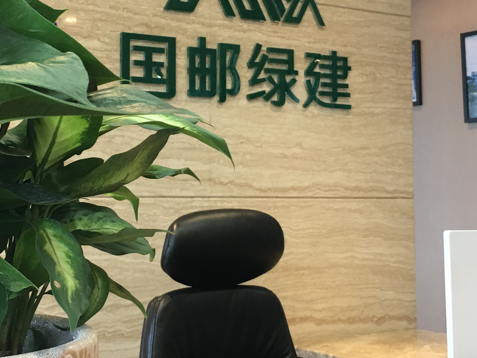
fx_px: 965
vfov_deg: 20.9
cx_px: 174
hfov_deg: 27.7
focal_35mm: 70
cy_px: 111
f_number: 2.2
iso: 40
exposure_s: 1/17
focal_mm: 4.15
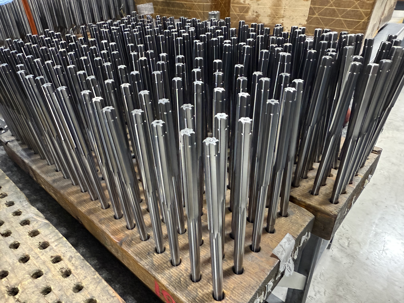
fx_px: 280
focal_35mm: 24
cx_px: 202
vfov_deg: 56.8
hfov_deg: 71.6
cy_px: 152
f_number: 2.2
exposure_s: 1/60
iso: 640
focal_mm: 2.22
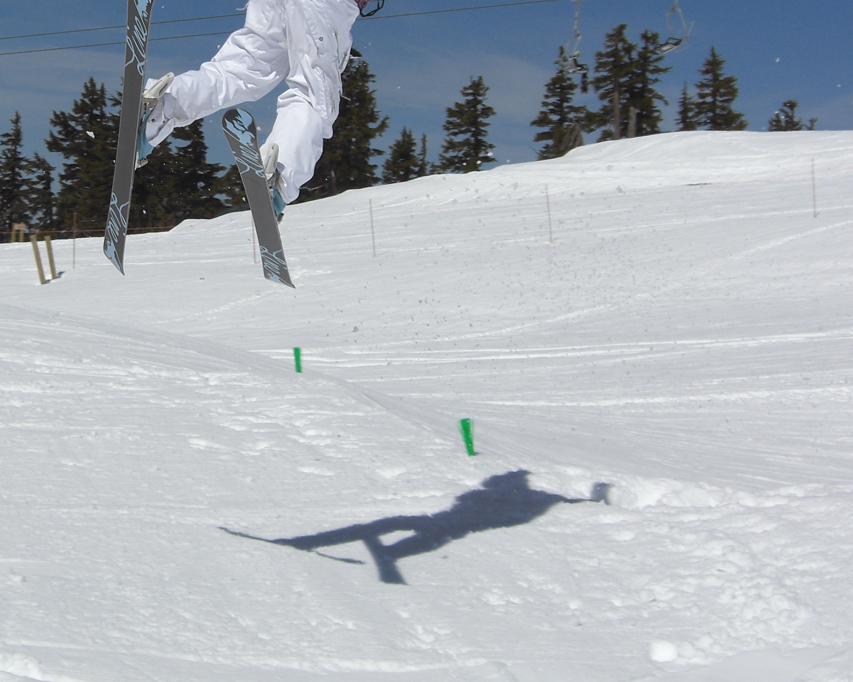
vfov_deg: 20.2
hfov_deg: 25.1
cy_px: 151
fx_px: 1893
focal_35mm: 75
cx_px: 206
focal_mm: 7.9
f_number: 8
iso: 80
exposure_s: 1/1000
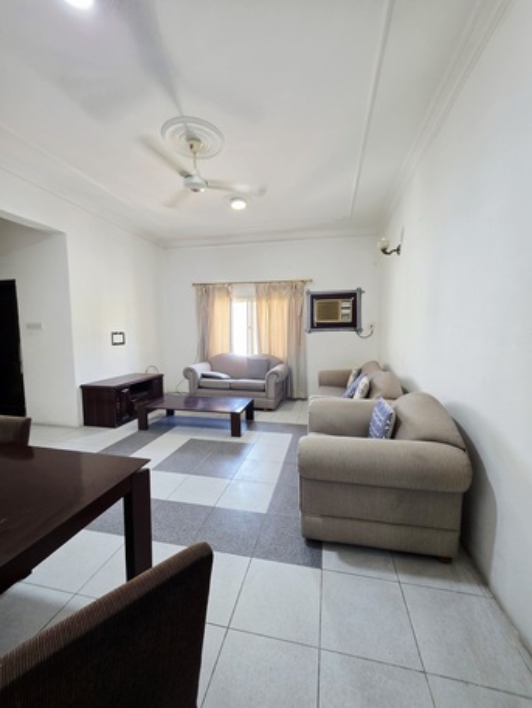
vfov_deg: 106.2
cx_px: 266
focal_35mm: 13
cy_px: 354
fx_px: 266
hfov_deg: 89.9
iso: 160
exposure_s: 1/50.3
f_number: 1.9
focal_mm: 2.2
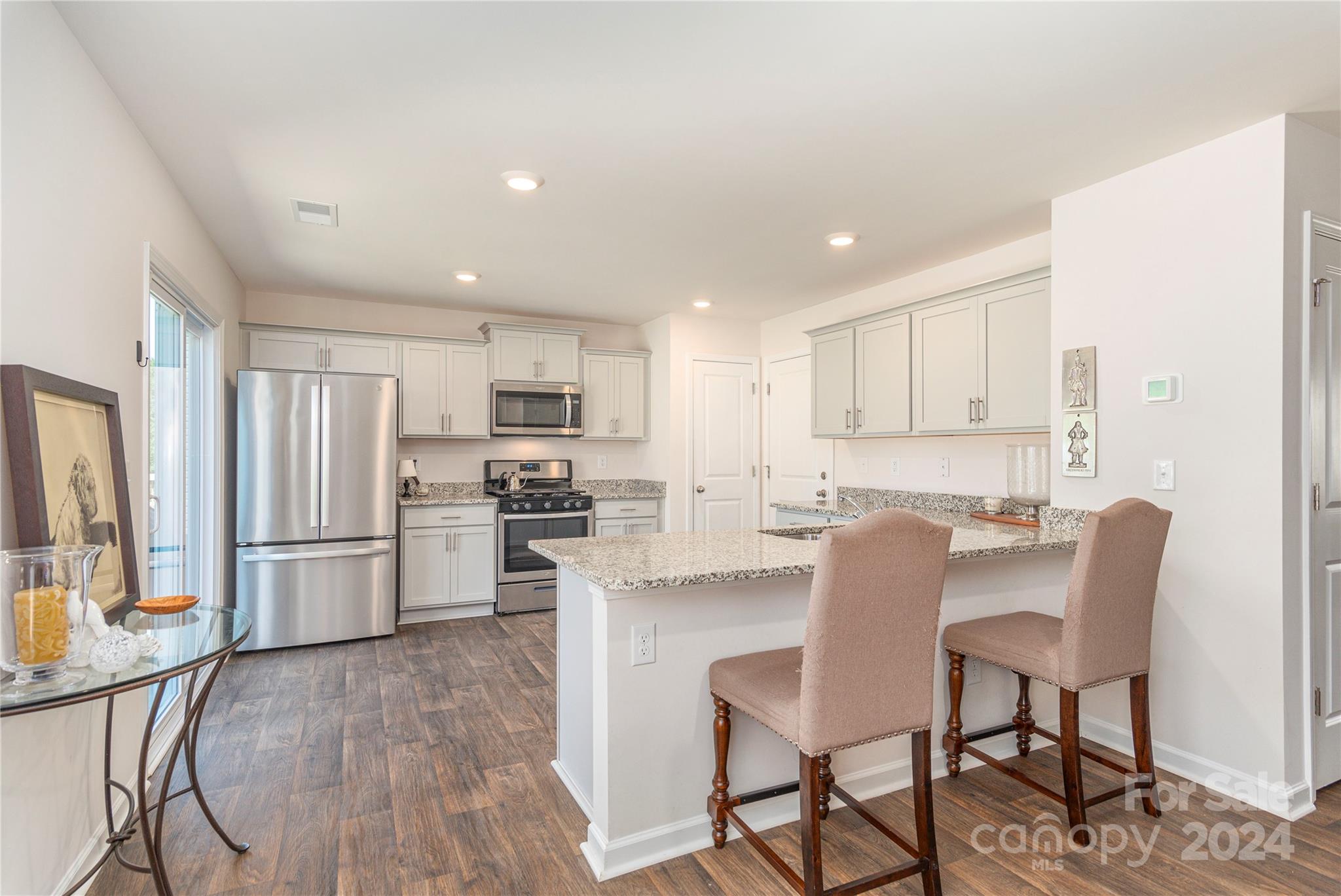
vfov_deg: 70.5
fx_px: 634
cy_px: 448
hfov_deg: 93.2
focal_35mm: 17
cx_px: 670
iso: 320
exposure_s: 1/60
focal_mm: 17
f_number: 7.1
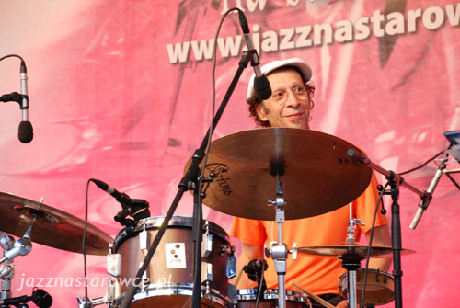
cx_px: 230
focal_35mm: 128
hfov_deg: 16.0
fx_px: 1632
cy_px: 154
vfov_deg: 10.8
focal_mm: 85
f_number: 5.6
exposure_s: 1/20
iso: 1000
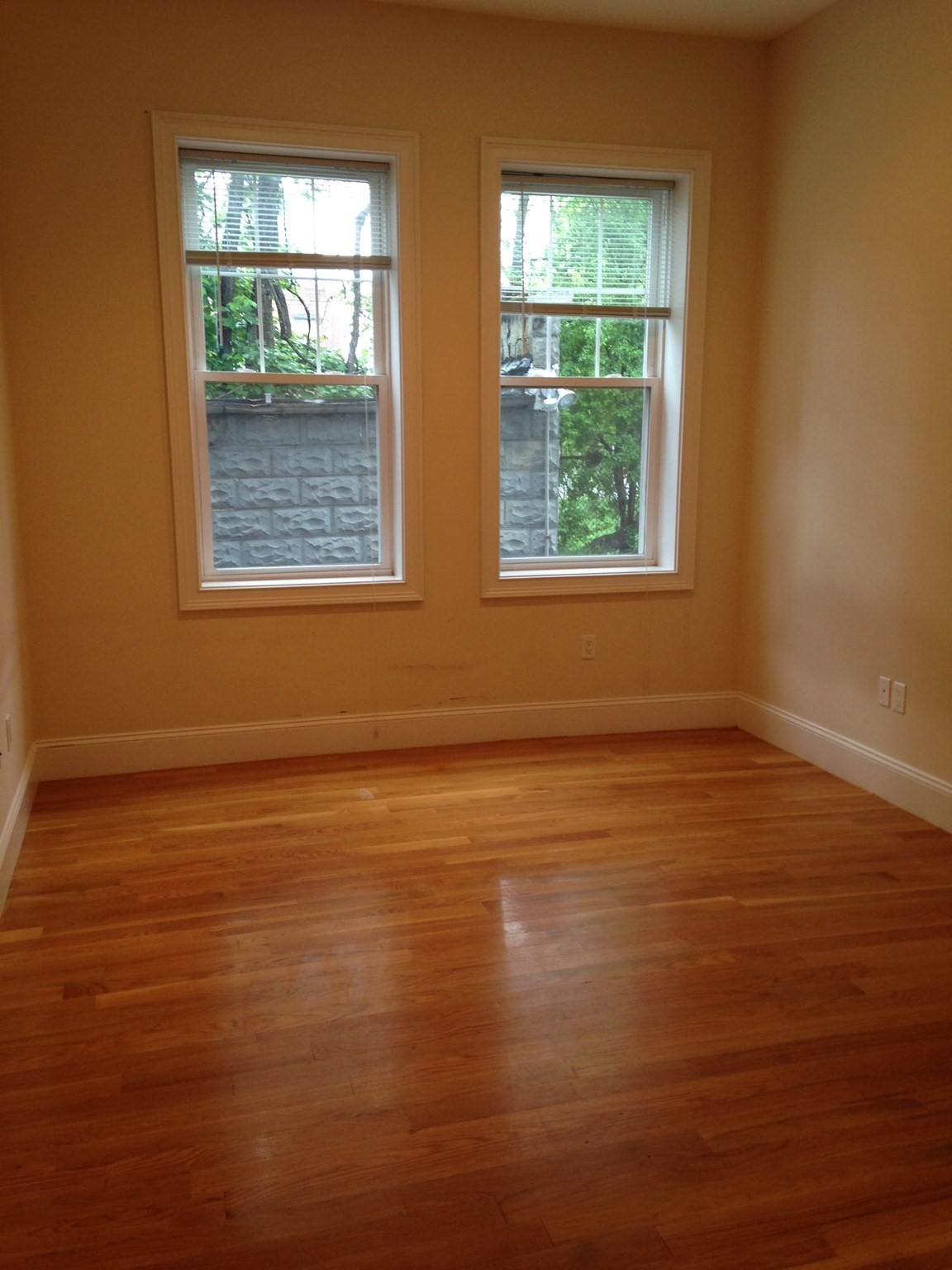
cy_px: 635
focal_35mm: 33
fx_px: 1210
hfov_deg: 42.9
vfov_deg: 55.4
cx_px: 476
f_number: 2.4
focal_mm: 4.12
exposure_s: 1/20
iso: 64
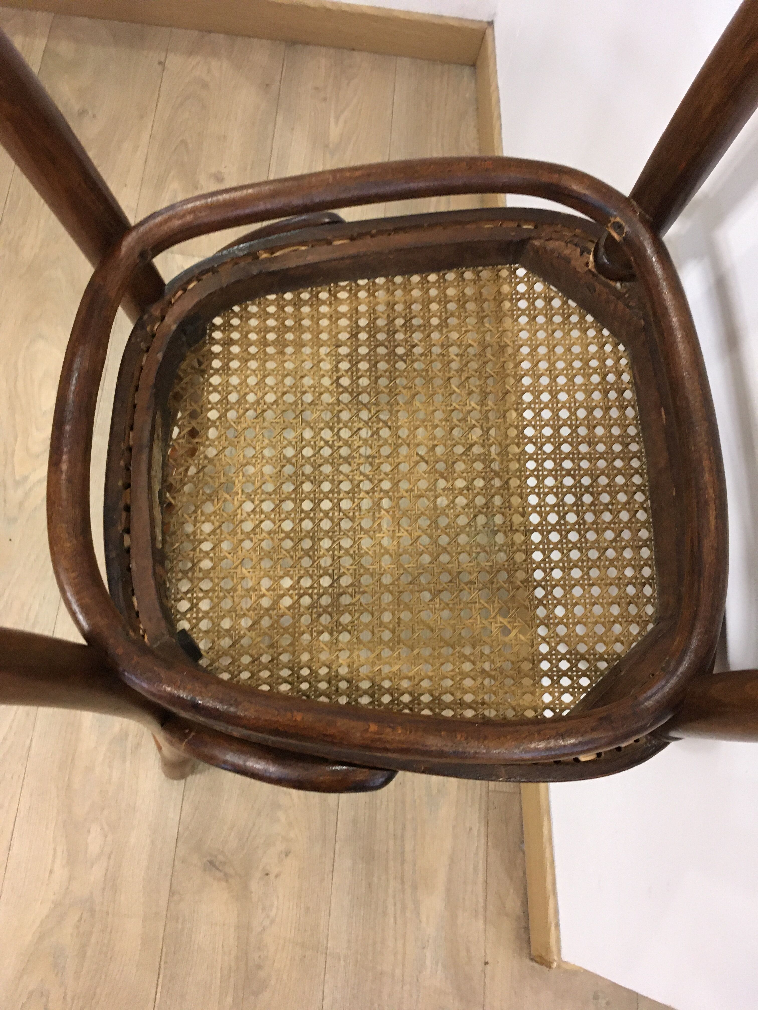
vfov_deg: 61.7
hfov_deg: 48.2
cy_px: 505
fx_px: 847
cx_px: 379
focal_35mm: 29
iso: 200
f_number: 2.2
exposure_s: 1/25
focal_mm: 4.15
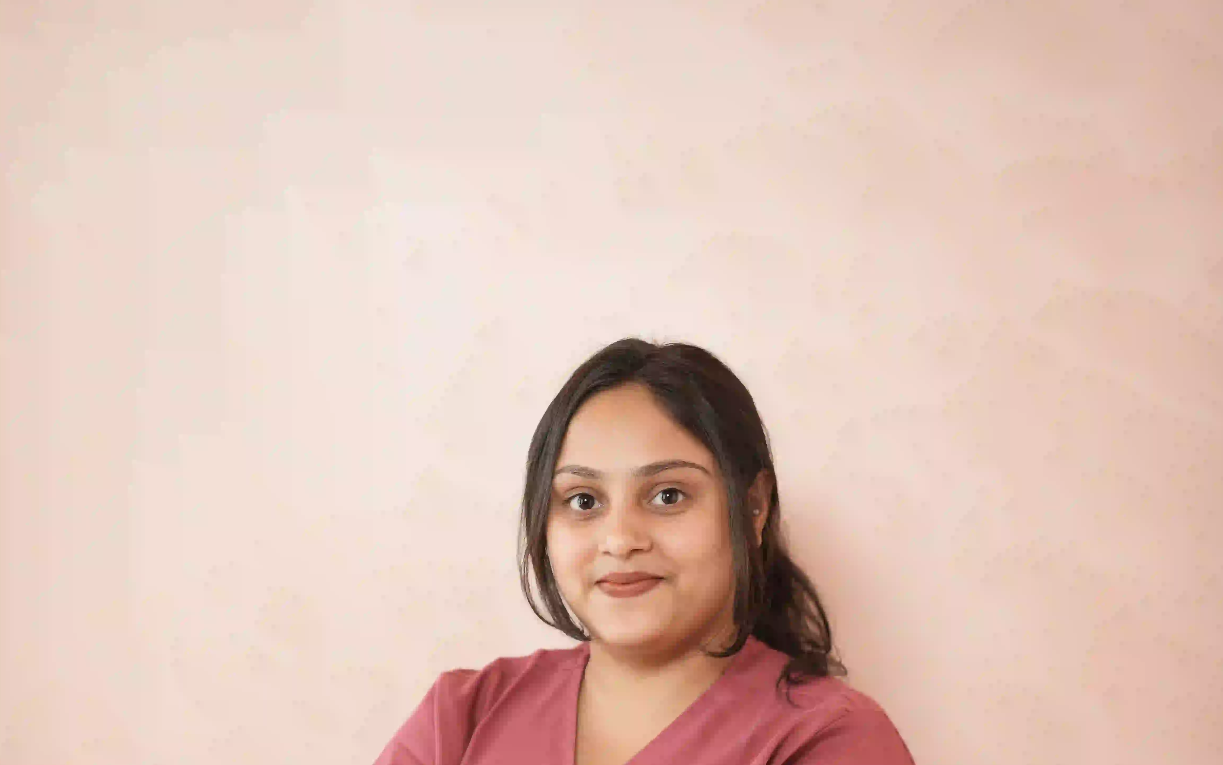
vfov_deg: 16.6
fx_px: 2567
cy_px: 764
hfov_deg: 26.8
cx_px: 609
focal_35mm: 77
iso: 1000
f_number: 2
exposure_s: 1/320
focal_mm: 50
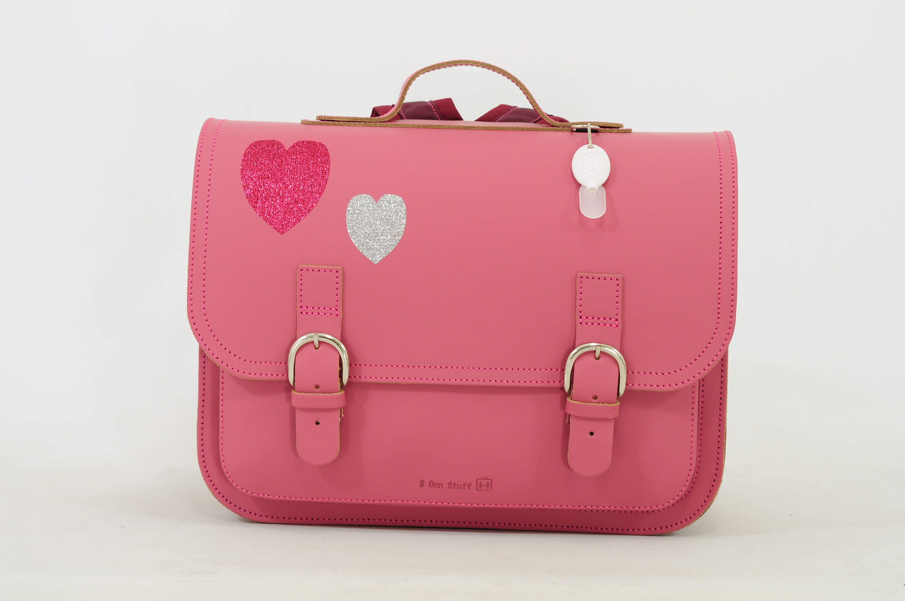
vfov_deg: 18.9
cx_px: 452
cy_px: 300
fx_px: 1808
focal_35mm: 72
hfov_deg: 28.1
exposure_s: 1/25
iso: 200
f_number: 9
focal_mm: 48
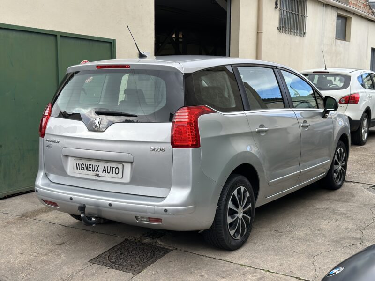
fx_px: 520
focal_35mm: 48
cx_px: 188
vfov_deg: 30.3
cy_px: 140
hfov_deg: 39.7
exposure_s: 1/672
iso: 64
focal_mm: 6.86
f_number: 1.78
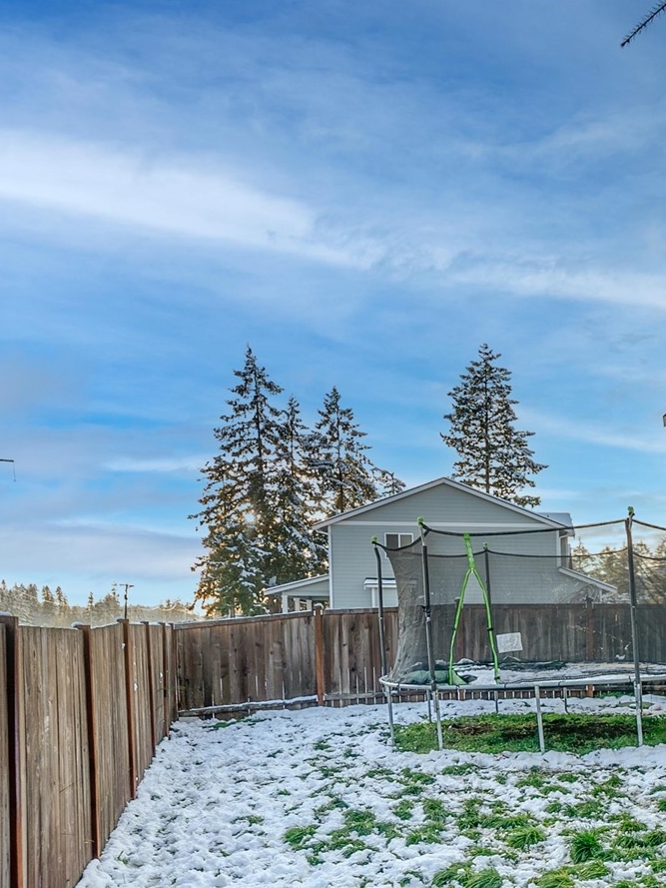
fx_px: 564
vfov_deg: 74.9
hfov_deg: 46.1
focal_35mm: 22
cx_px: 725
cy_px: 560
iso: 80
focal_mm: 12
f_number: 7.1
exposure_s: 1/30
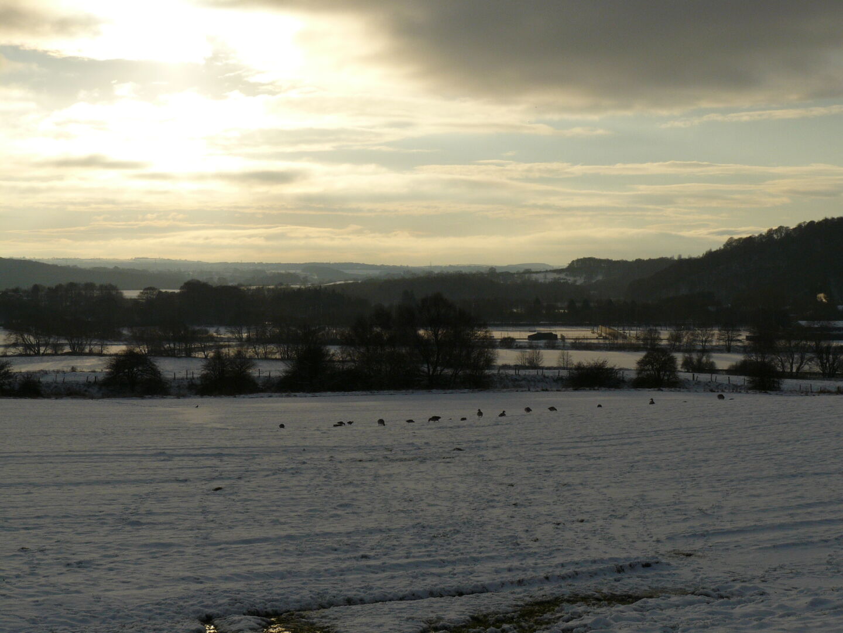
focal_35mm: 67
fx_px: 1632
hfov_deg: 29.0
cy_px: 316
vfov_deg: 21.9
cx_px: 422
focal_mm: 11.2
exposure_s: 1/640
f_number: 8
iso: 100
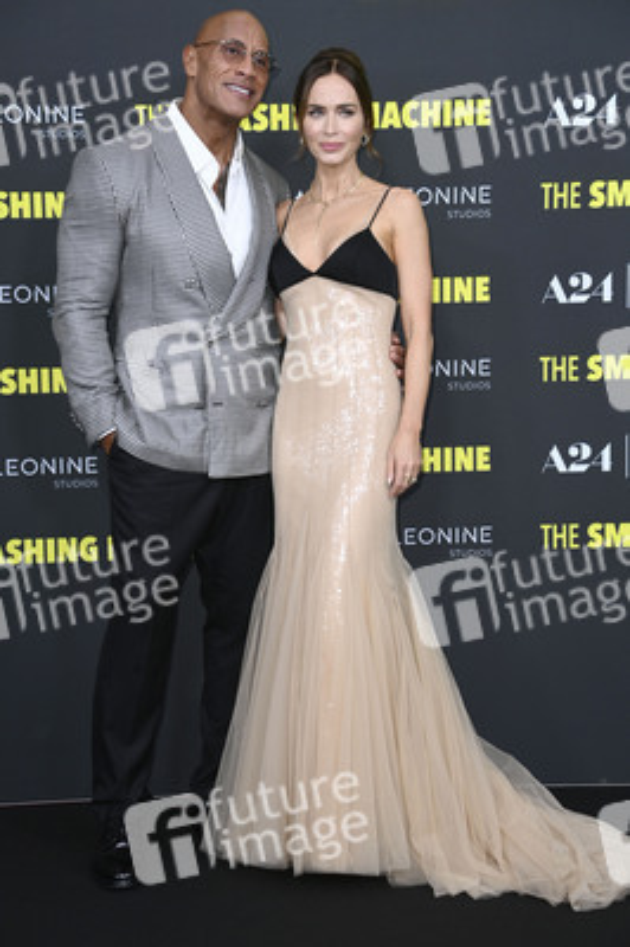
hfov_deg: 16.6
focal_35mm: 82
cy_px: 474
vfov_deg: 24.8
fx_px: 2156
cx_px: 315
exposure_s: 1/250
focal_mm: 82
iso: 1000
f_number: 5.6
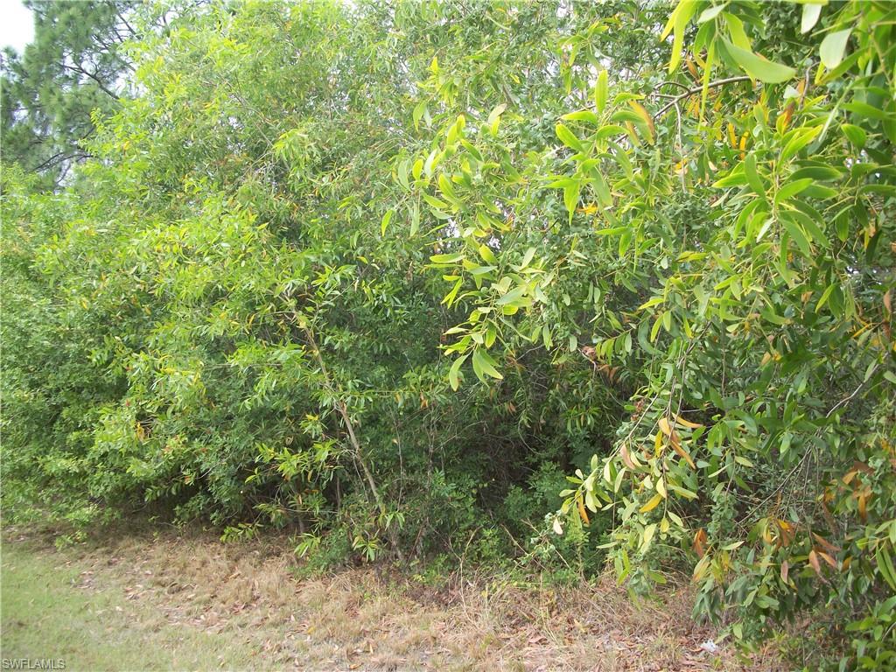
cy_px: 336
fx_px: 828
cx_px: 448
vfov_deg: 44.2
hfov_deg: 56.8
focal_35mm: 32
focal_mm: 5.7
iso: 80
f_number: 2.9
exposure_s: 1/160
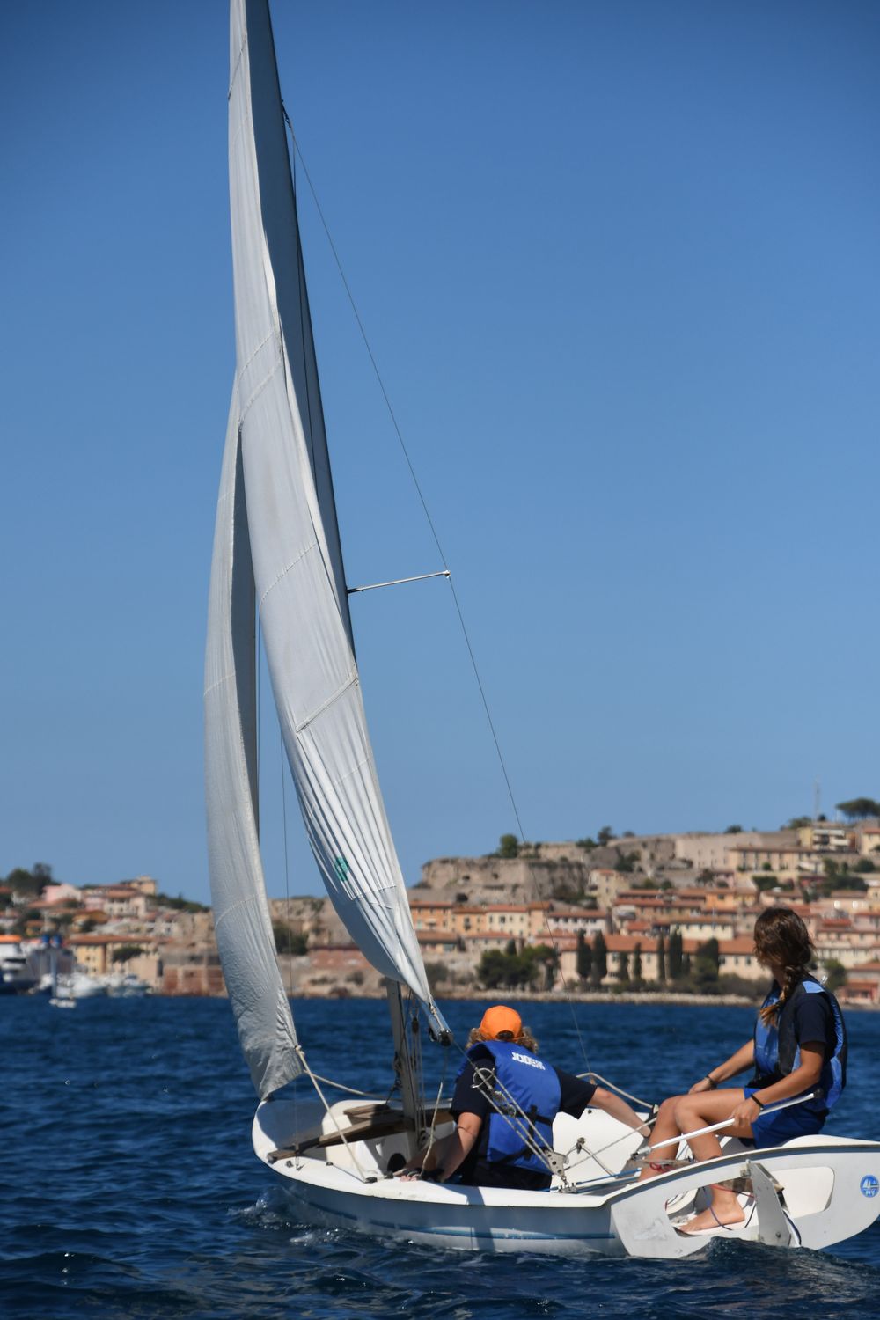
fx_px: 5756
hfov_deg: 8.7
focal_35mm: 157
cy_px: 660
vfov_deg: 13.1
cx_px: 440
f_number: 5.6
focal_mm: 105
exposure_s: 1/5000
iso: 400
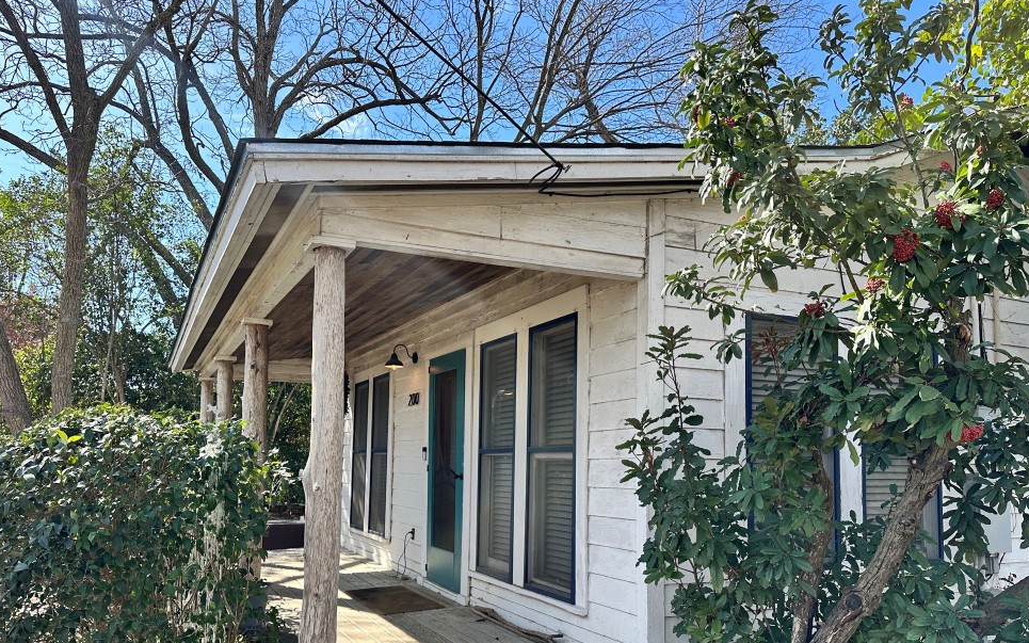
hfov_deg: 68.4
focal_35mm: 27
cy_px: 403
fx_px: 757
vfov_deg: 45.6
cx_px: 504
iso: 80
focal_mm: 6.86
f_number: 1.78
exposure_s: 1/1212
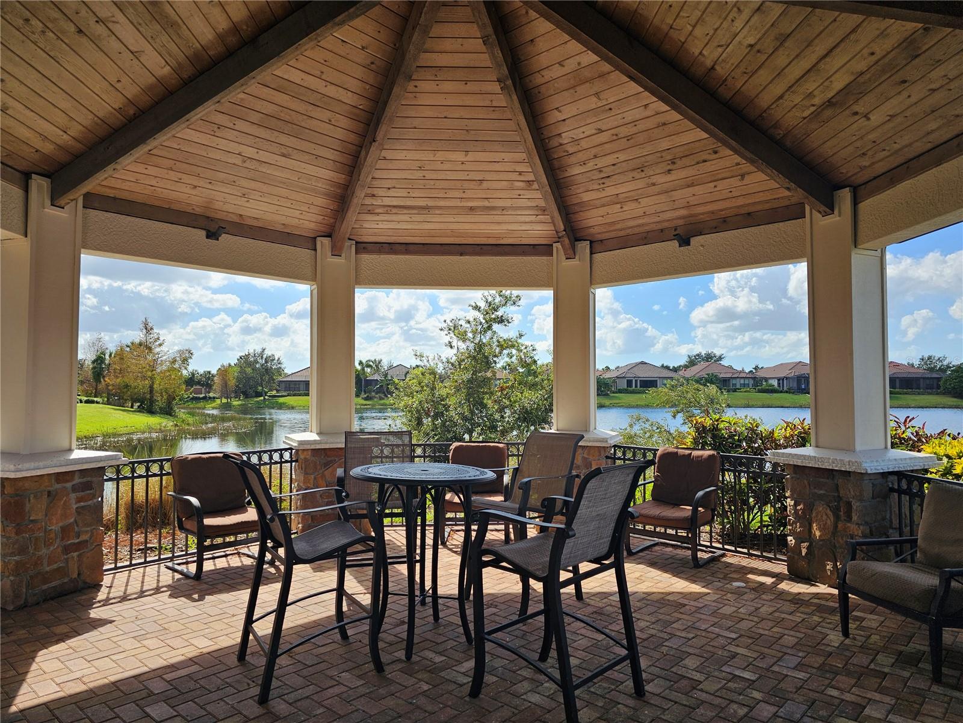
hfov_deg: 73.9
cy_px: 362
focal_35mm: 23
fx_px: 640
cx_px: 482
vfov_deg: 58.9
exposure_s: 1/531
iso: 10
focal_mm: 6.3
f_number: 1.7
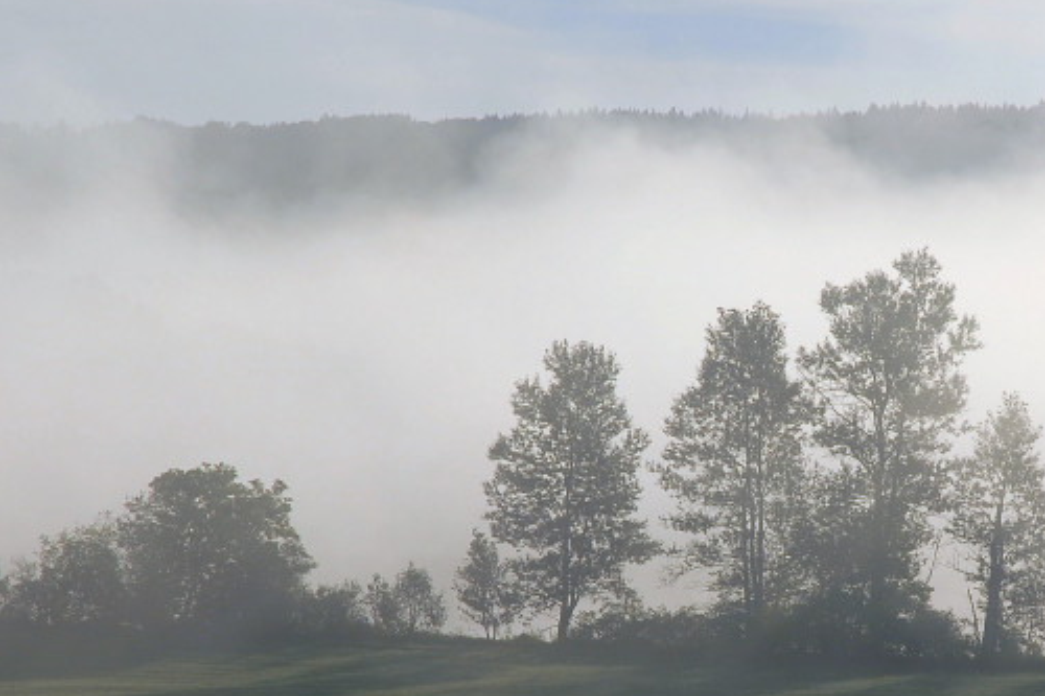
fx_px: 4875
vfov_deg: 8.2
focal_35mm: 168
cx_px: 767
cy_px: 411
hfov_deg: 12.2
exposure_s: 1/500
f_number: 11
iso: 100
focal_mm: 70
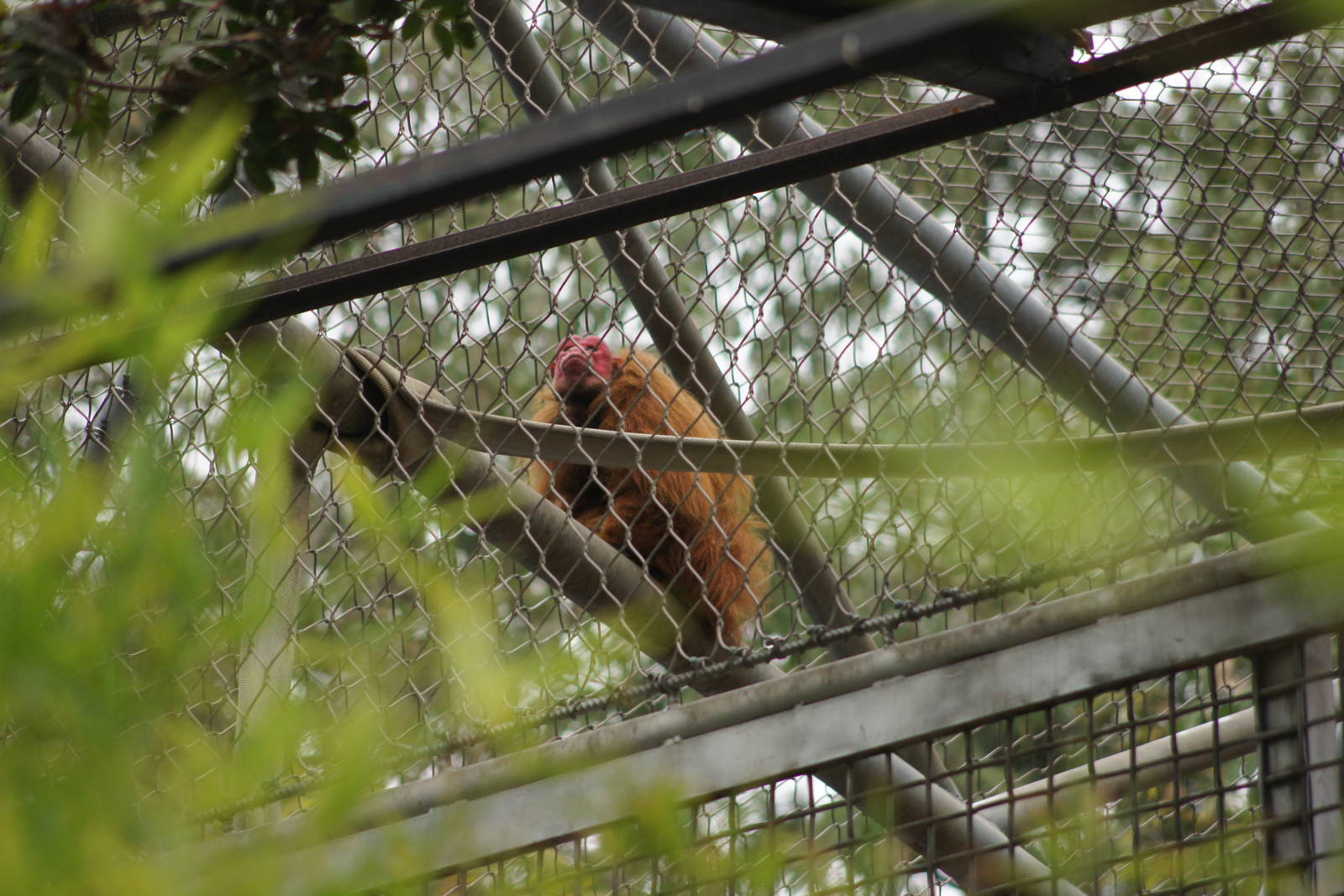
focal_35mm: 300
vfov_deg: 4.6
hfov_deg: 6.9
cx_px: 672
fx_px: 11200
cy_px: 448
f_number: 5.6
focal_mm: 200
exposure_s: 1/500
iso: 500
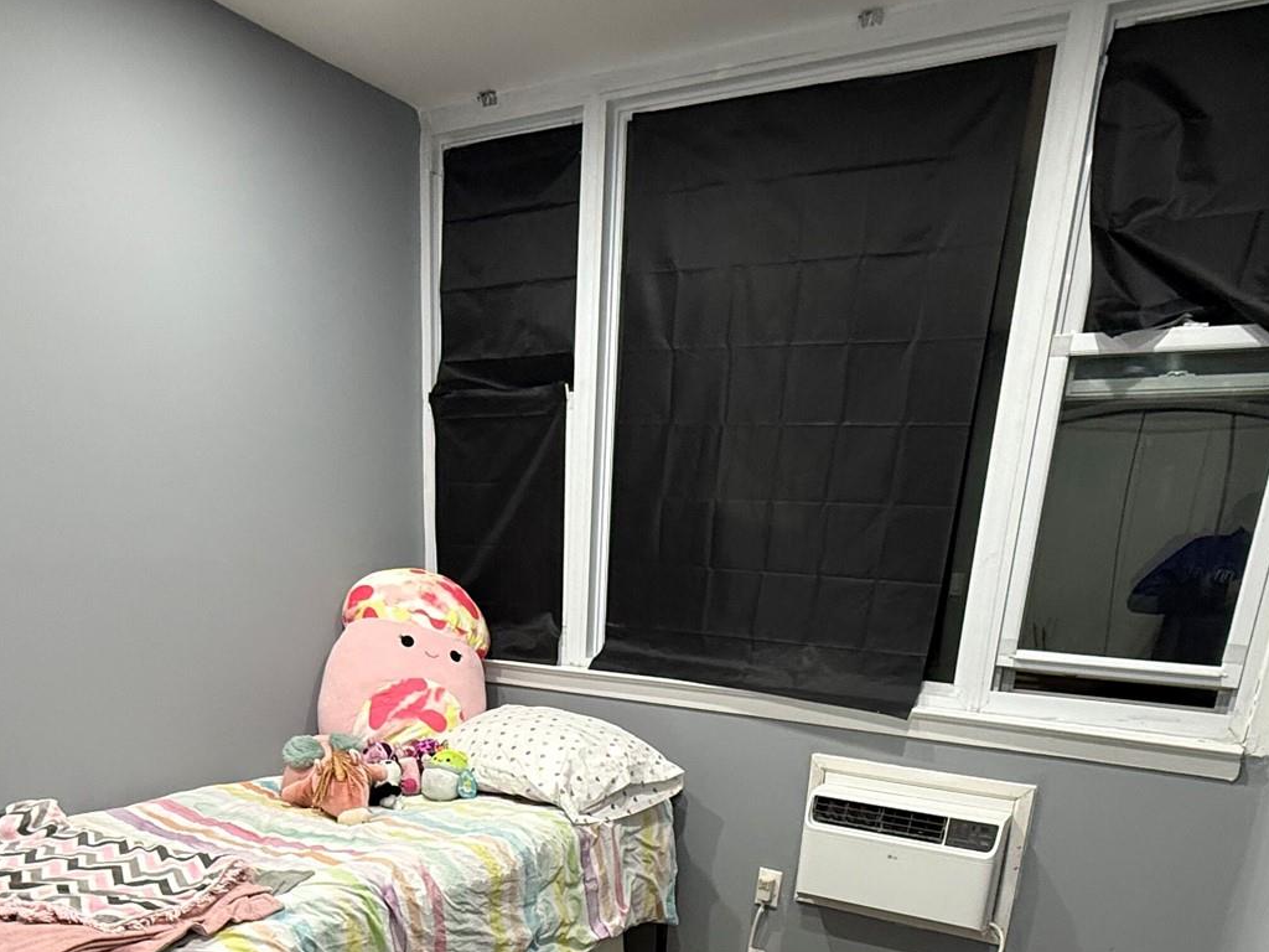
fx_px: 1026
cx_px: 610
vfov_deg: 43.5
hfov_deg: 63.4
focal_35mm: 28
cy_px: 925
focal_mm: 2.22
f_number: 2.2
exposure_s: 1/60
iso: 320
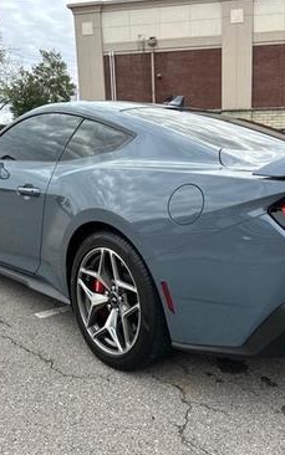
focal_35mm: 35
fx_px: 435
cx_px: 197
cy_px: 231
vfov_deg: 55.3
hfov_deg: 35.8
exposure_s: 1/333
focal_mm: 6.86
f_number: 1.78
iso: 80
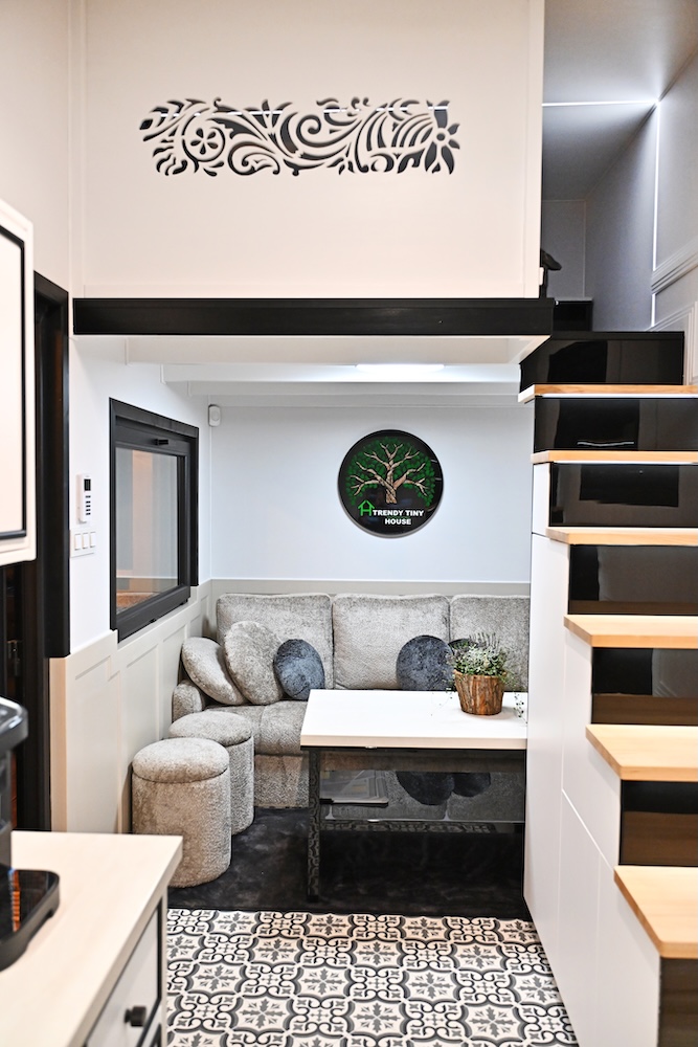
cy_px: 524
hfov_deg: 46.4
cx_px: 349
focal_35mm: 28
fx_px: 814
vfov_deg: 65.5
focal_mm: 28
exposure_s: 1/320
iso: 2500
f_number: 3.2
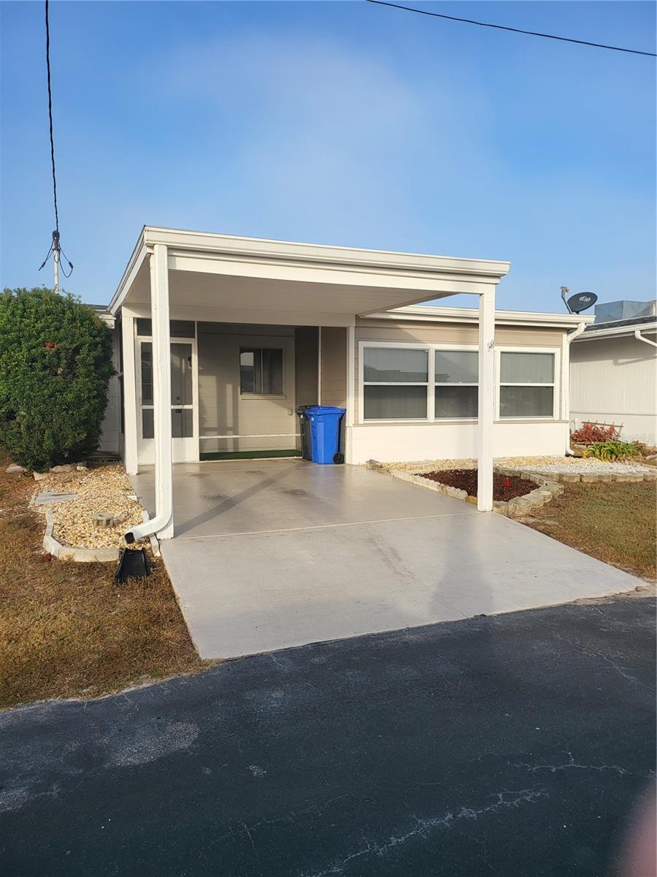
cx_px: 328
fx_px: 607
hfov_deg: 56.8
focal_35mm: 24
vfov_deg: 71.6
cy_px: 438
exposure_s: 1/1610
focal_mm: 5
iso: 40
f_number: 1.8
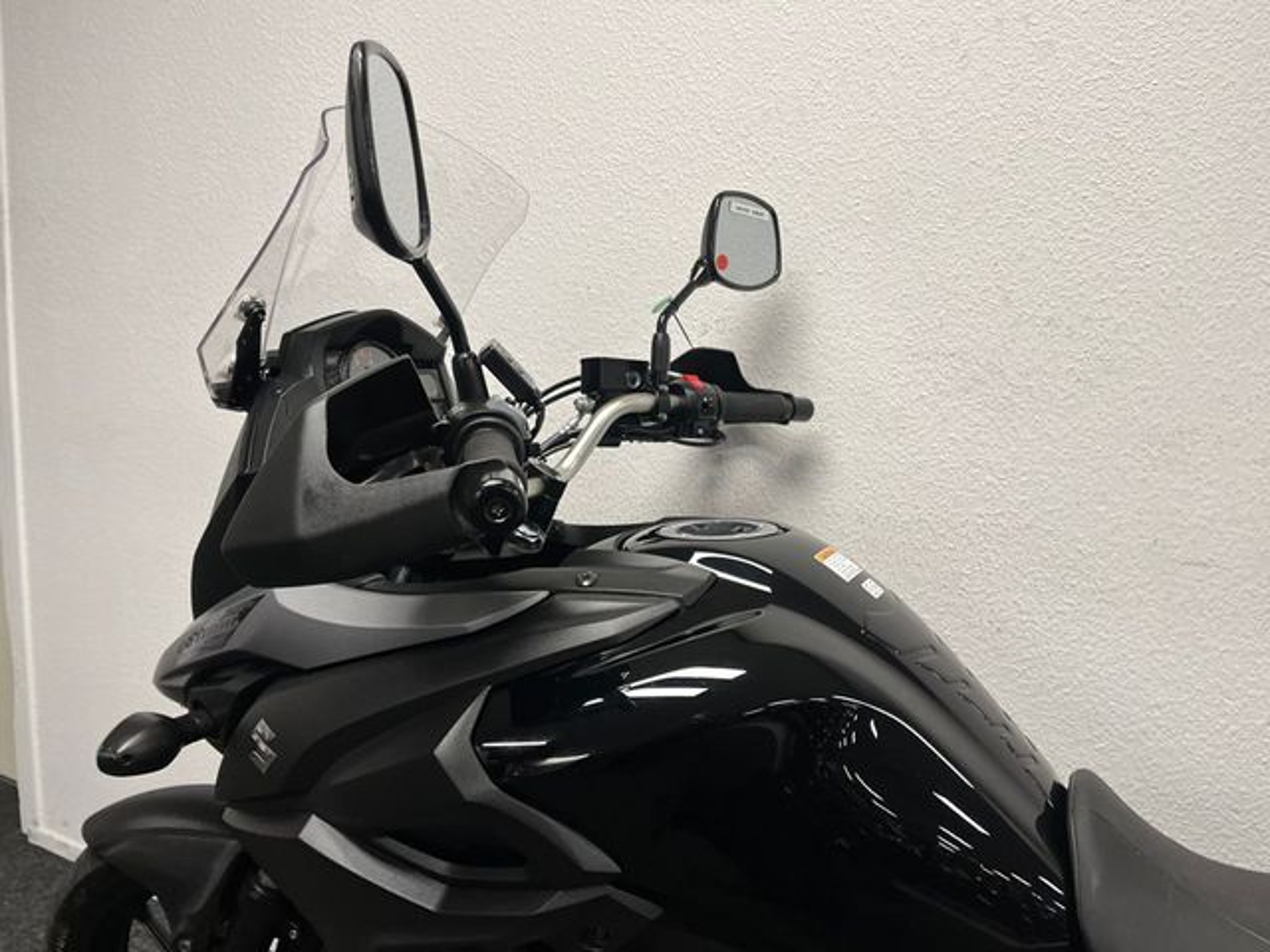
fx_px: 954
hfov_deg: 67.3
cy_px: 476
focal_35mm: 26
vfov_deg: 53.1
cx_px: 635
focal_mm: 5.1
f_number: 1.6
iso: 100
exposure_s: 1/100
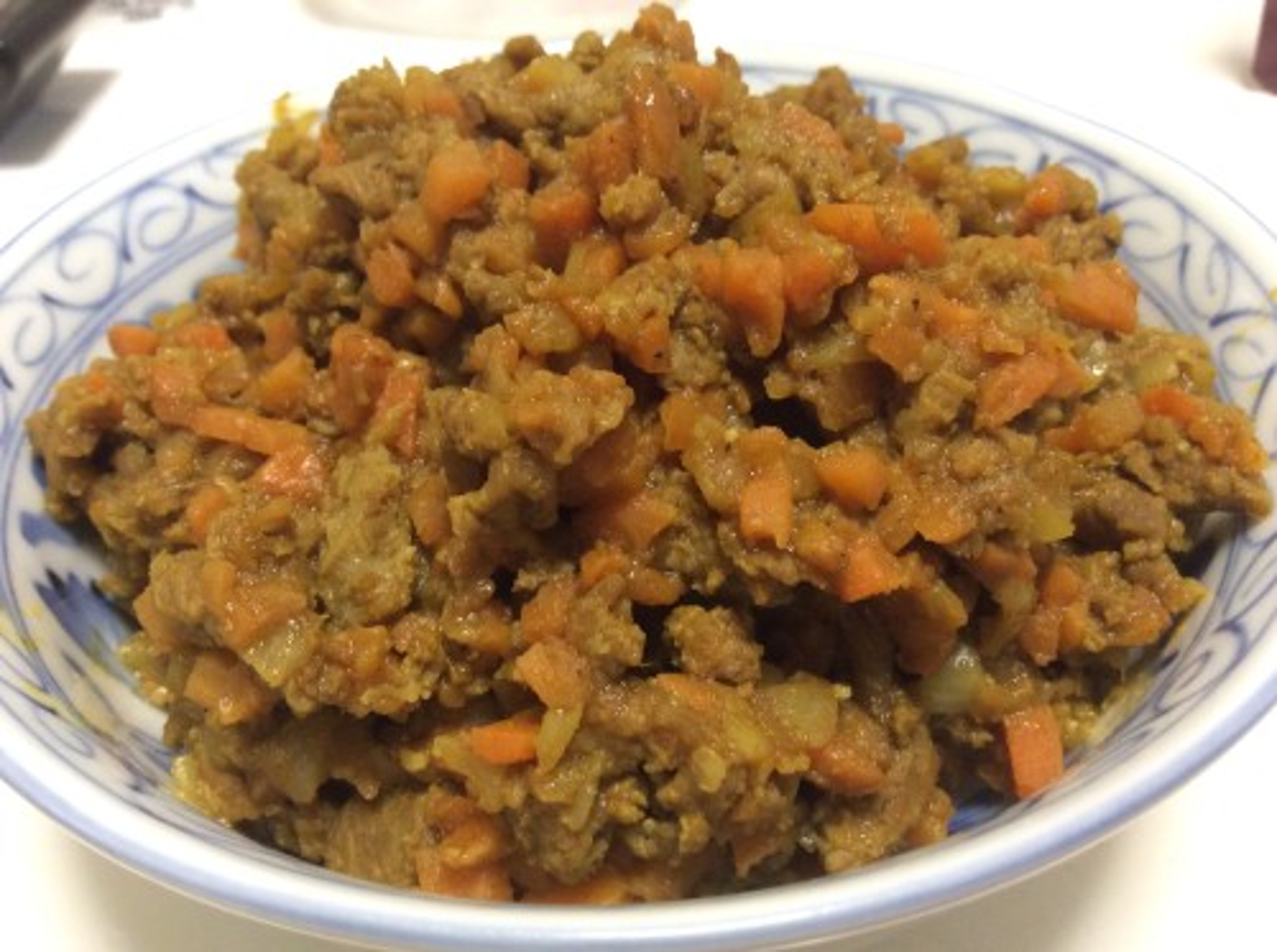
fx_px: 1178
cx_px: 638
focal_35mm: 32
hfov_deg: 56.9
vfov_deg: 44.0
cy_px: 476
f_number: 2.4
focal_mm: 3.3
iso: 160
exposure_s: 1/24
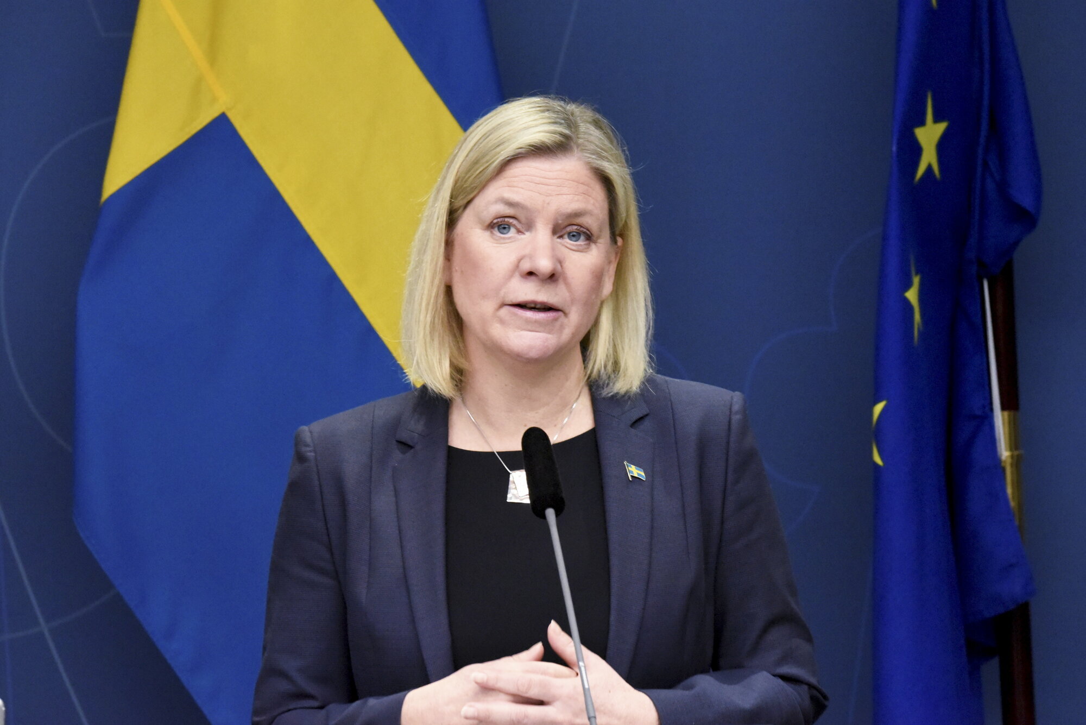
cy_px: 362
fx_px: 8449
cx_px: 543
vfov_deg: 4.9
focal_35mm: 280
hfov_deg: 7.4
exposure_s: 1/320
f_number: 13
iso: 12800
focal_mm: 280
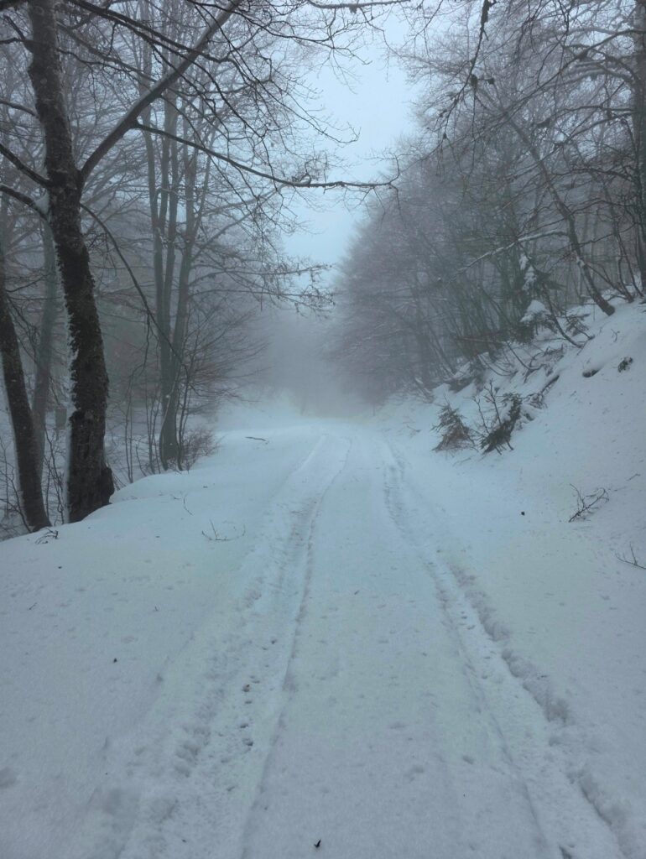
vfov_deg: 73.9
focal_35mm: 23
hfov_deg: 59.0
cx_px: 323
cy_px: 430
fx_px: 571
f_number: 1.7
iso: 80
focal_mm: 6.3
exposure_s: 1/3381
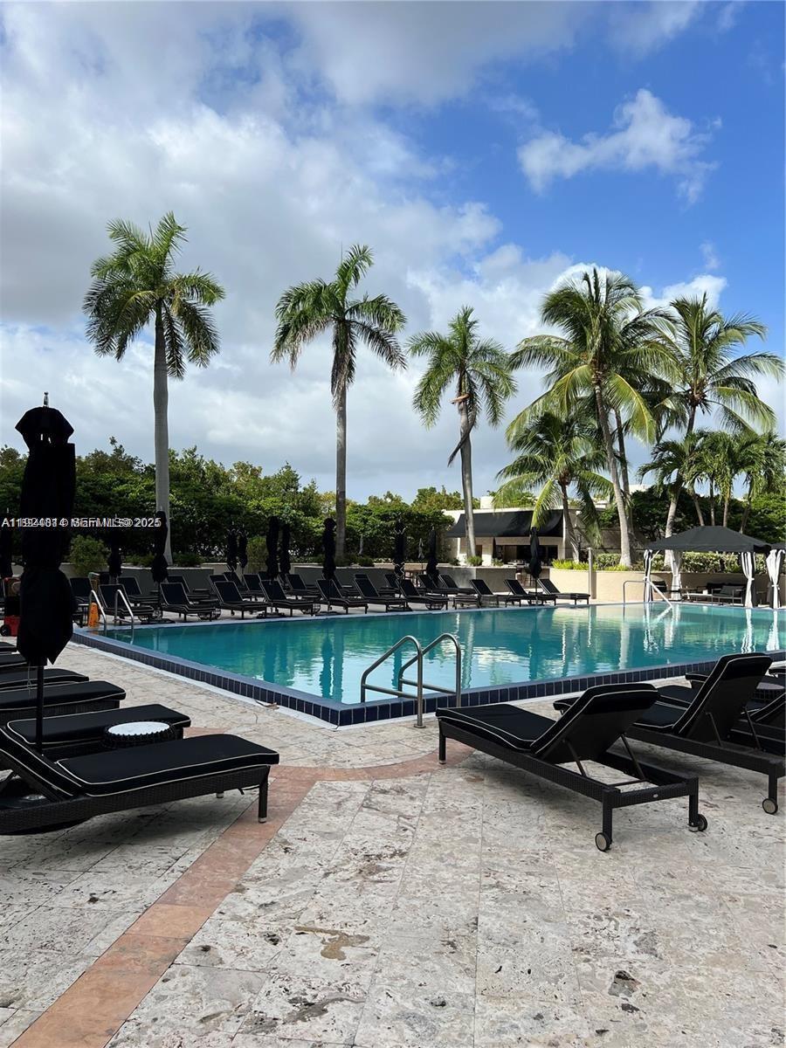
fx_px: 787
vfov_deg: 67.3
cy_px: 524
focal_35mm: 26
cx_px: 393
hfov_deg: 53.1
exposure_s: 1/4444
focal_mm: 5.7
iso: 50
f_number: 1.5
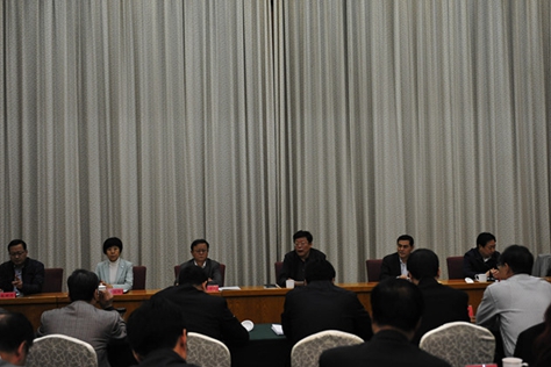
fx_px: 658
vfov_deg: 31.1
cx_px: 307
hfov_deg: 45.4
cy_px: 209
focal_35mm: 43
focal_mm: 34
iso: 1600
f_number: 2.8
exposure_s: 1/400
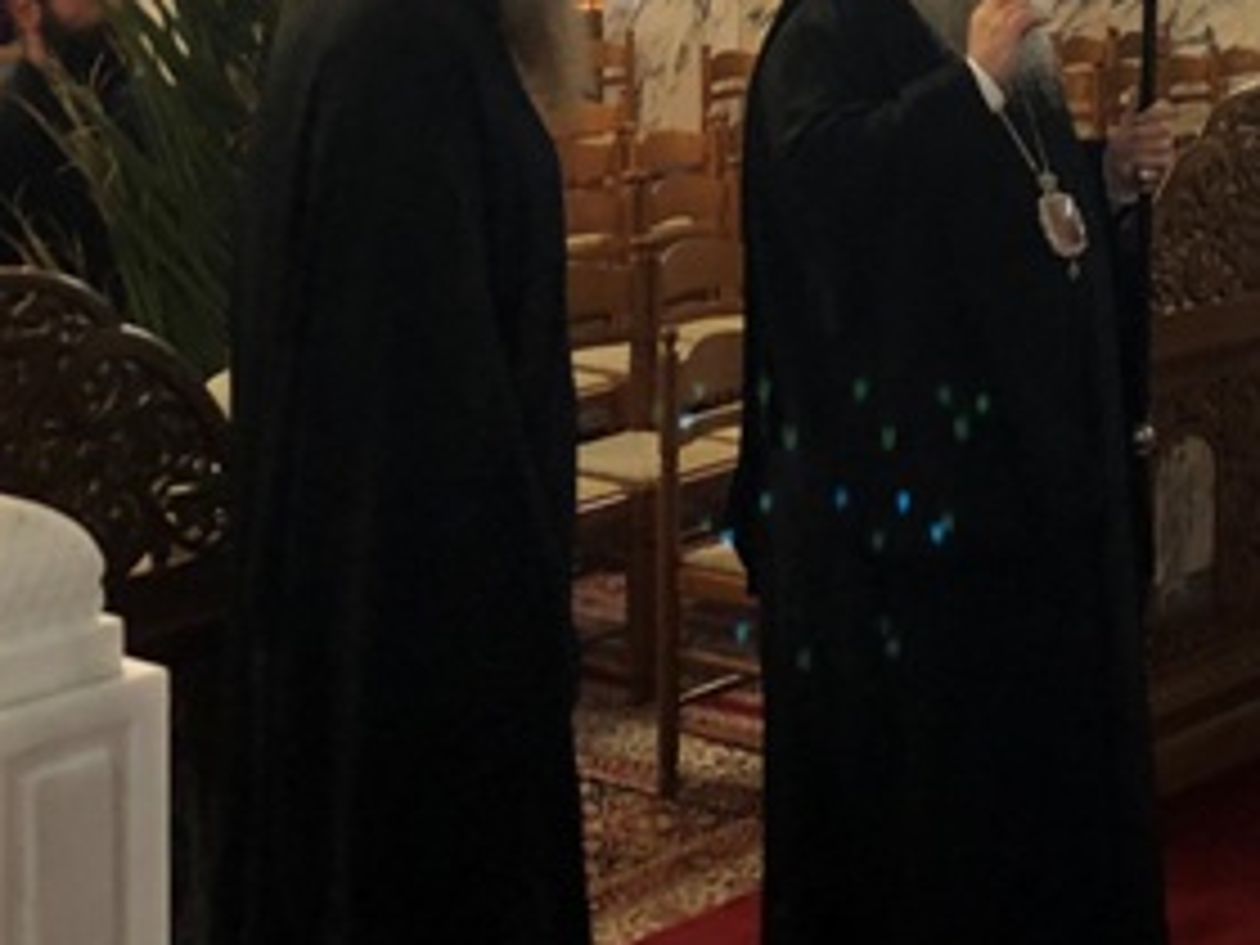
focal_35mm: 80
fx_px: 2912
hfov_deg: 24.1
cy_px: -144
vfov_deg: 17.7
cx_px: 990
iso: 100
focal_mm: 4
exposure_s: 1/10
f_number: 1.8
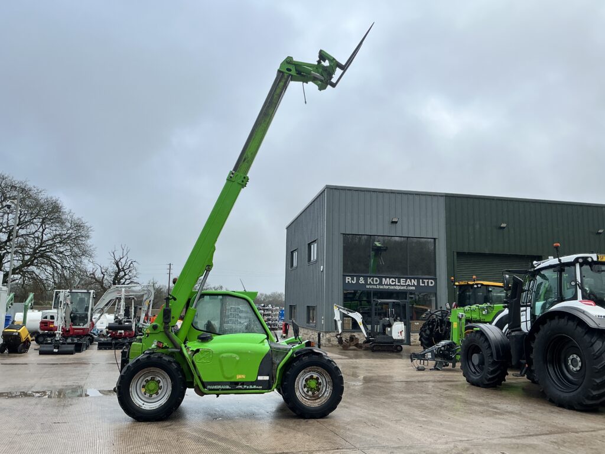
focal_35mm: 28
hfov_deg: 63.4
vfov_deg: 49.7
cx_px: 302
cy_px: 227
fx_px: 489
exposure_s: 1/307
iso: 25
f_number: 1.8
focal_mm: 3
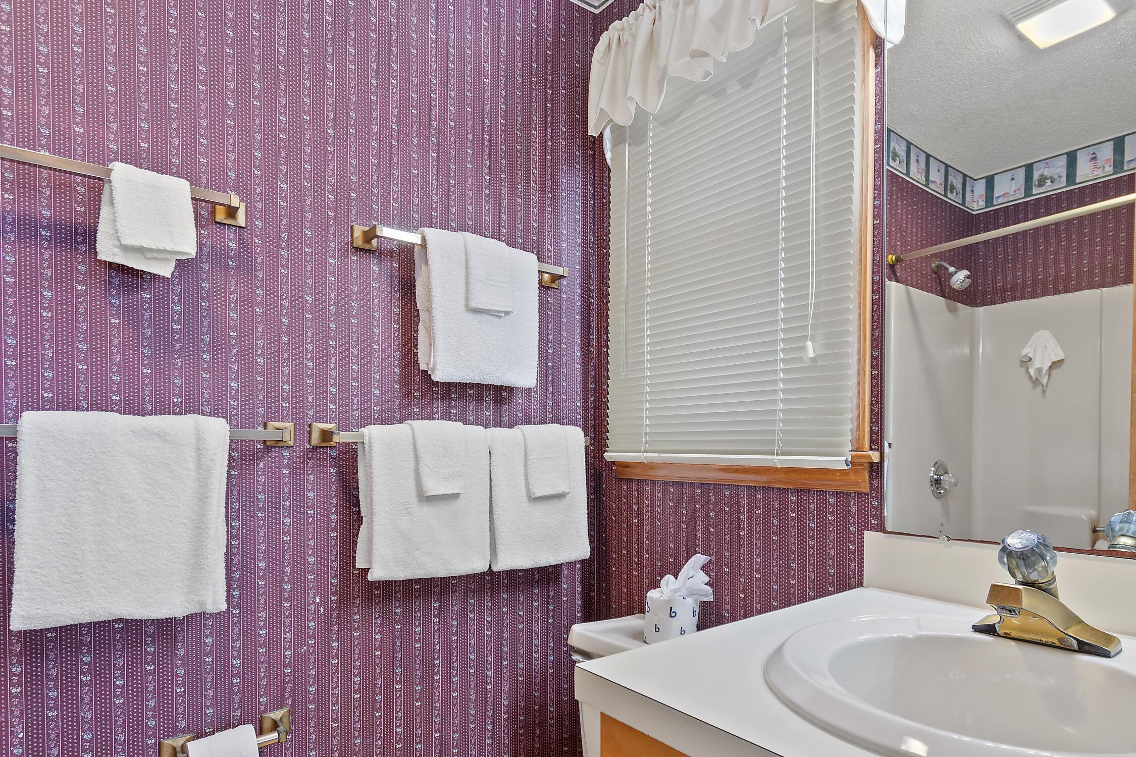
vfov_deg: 61.2
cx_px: 640
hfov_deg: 83.6
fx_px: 631
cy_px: 468
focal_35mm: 20
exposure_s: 1/3
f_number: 4.5
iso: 100
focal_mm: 10
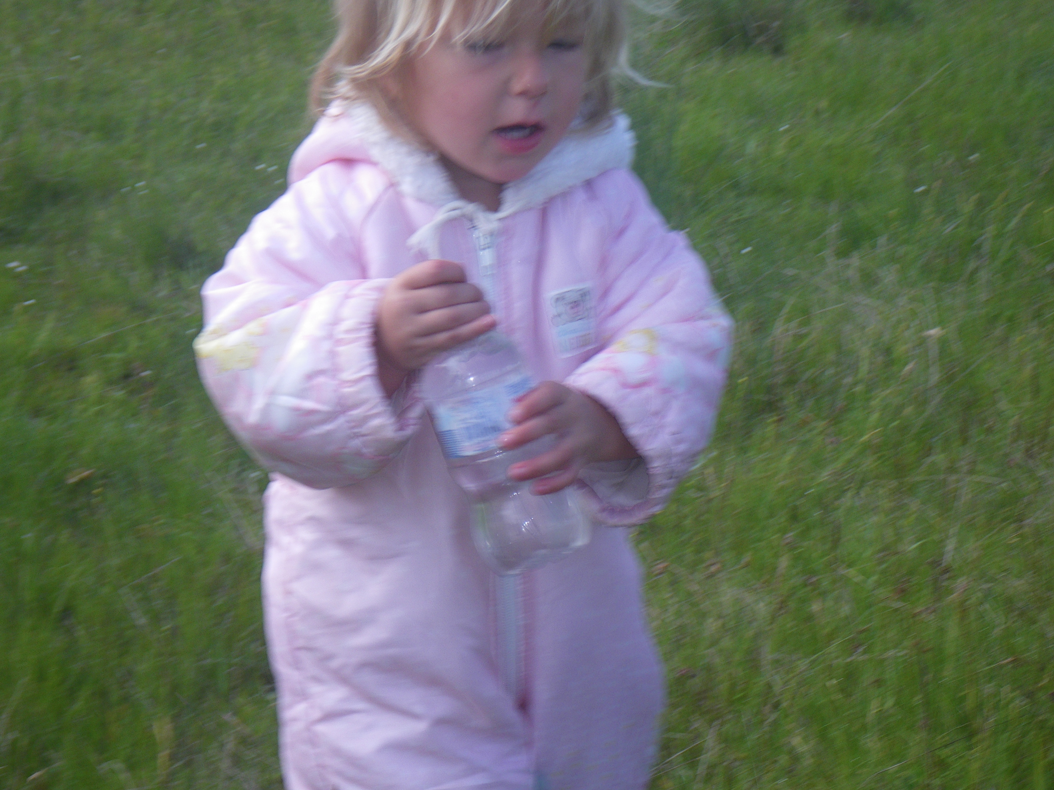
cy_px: 312
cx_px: 471
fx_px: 2893
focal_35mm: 95
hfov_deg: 20.6
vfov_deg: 15.6
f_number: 4.8
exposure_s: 1/125
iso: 50
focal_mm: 13.7
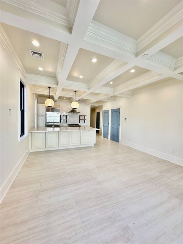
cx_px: 92
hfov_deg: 85.7
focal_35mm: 14
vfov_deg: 102.1
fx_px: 99
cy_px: 122
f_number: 2.2
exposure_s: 1/146
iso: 40
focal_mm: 2.22
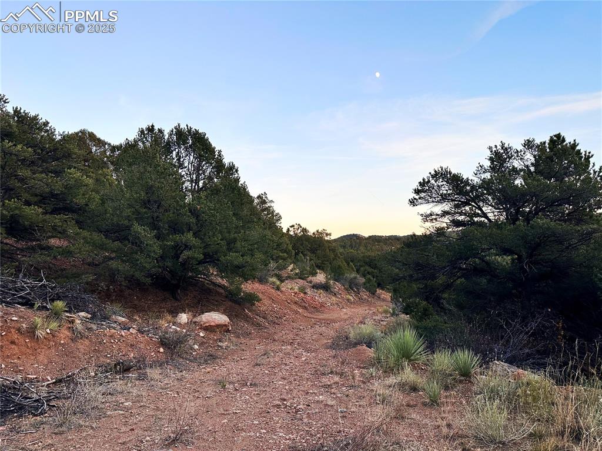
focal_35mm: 24
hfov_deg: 71.6
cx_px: 301
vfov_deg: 56.8
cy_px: 226
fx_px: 417
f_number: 1.78
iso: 80
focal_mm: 6.86
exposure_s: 1/256
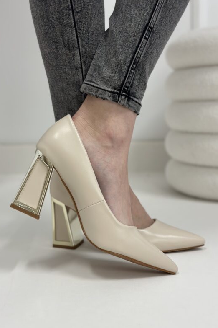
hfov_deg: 26.5
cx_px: 106
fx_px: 463
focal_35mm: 51
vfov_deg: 38.9
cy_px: 165
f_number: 1.78
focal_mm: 6.86
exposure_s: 1/100
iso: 125
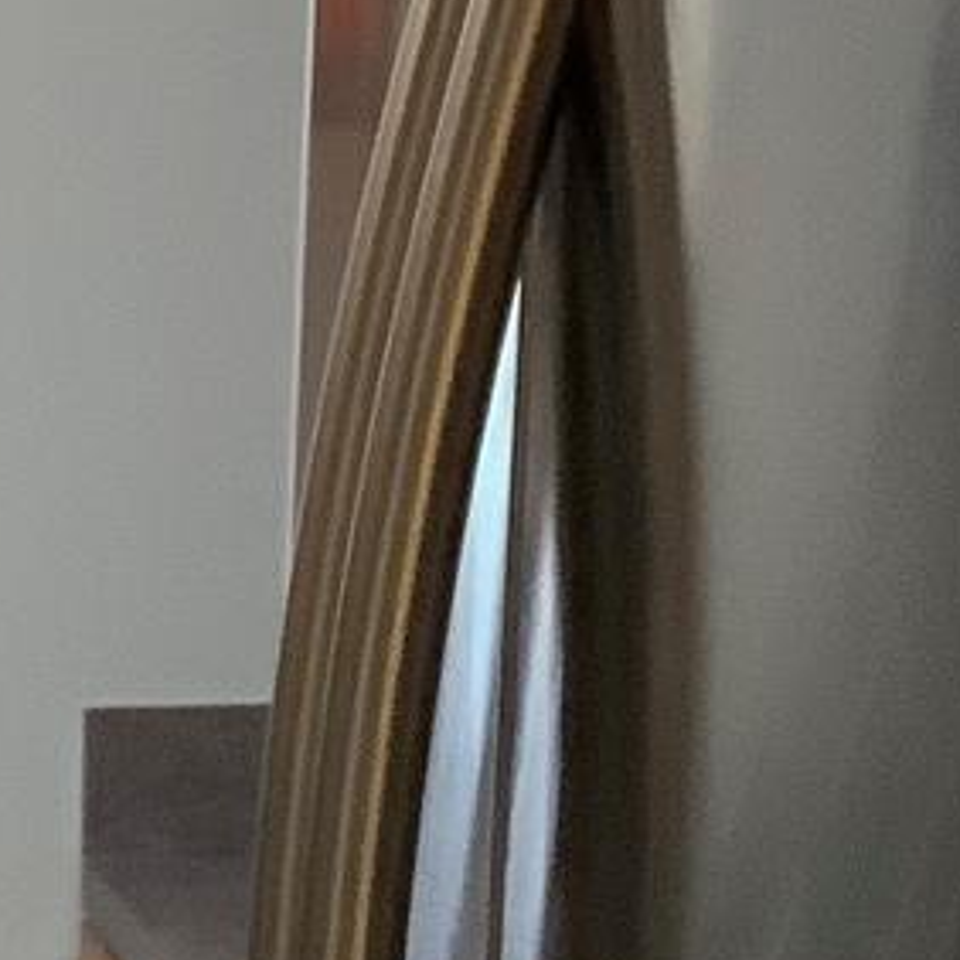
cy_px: 1008
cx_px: -654
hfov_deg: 11.1
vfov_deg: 11.6
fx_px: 4675
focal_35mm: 149
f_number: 2.4
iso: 320
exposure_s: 1/40
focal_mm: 3.3
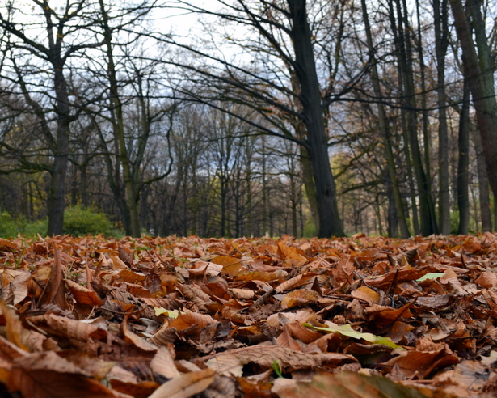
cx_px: 190
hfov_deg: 41.7
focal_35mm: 44
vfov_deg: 34.1
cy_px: 188
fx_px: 647
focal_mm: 24
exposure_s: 1/60
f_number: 8
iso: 500
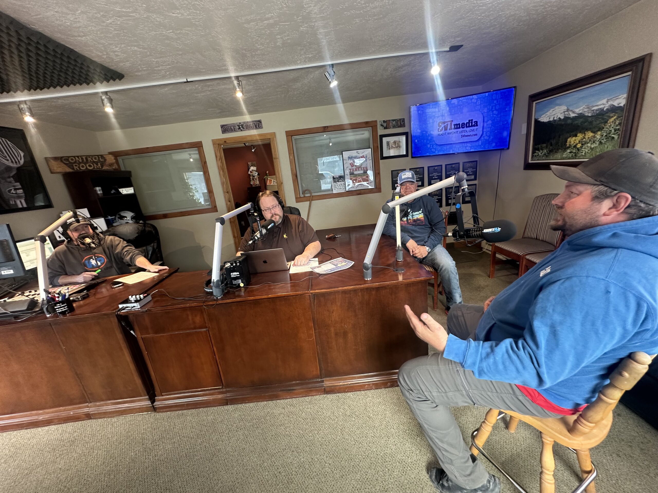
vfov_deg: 85.7
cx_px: 329
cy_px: 246
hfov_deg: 102.1
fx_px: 266
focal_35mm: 14
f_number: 2.2
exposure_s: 1/60
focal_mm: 2.22
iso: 200
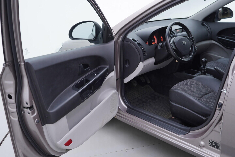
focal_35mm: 36
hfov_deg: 53.1
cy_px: 78
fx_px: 235
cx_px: 118
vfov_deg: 36.9
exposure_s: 1/50
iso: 125
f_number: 3.2
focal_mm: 24
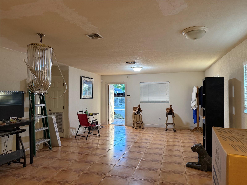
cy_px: 92
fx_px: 171
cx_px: 124
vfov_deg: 56.8
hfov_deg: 71.6
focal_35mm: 24
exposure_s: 1/60
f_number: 1.78
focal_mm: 6.76
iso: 320
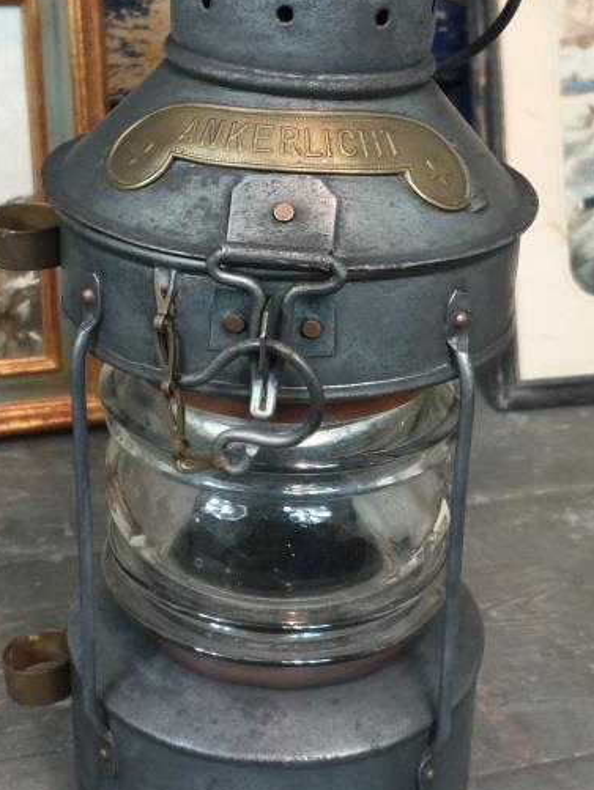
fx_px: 1212
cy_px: 258
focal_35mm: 53
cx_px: 269
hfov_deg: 27.5
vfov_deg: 35.8
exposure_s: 1/25
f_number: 1.5
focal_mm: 4.3
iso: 250
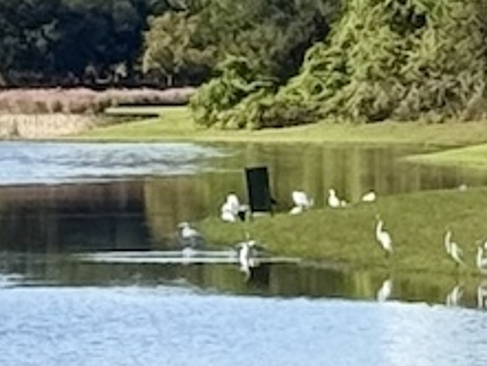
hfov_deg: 5.5
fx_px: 4899
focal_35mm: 348
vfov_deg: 4.3
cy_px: 260
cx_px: 1247
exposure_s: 1/2976
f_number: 1.78
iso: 64
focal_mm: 6.76
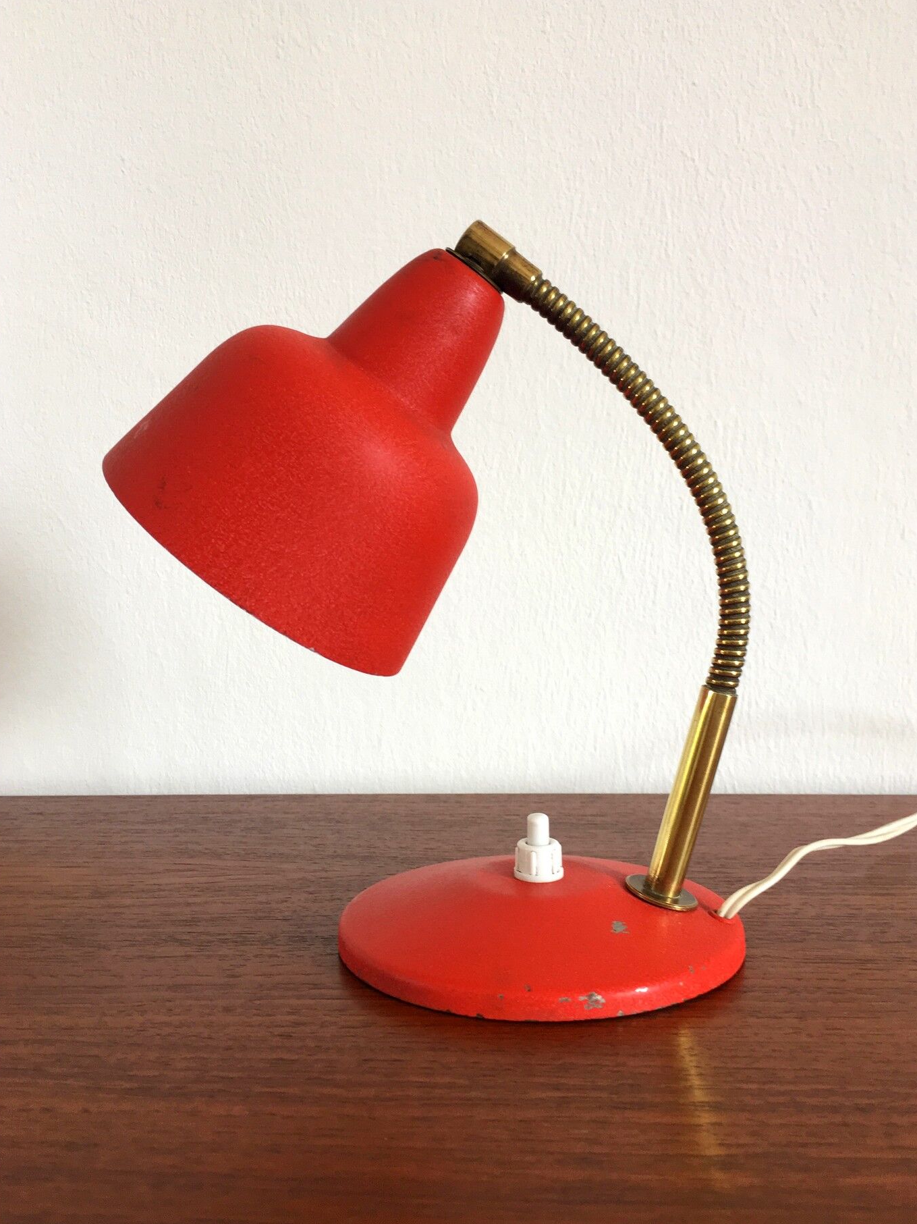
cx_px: 464
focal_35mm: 32
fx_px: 1131
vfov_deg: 56.8
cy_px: 608
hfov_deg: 44.1
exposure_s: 1/33
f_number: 2.2
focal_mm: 4.15
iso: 40
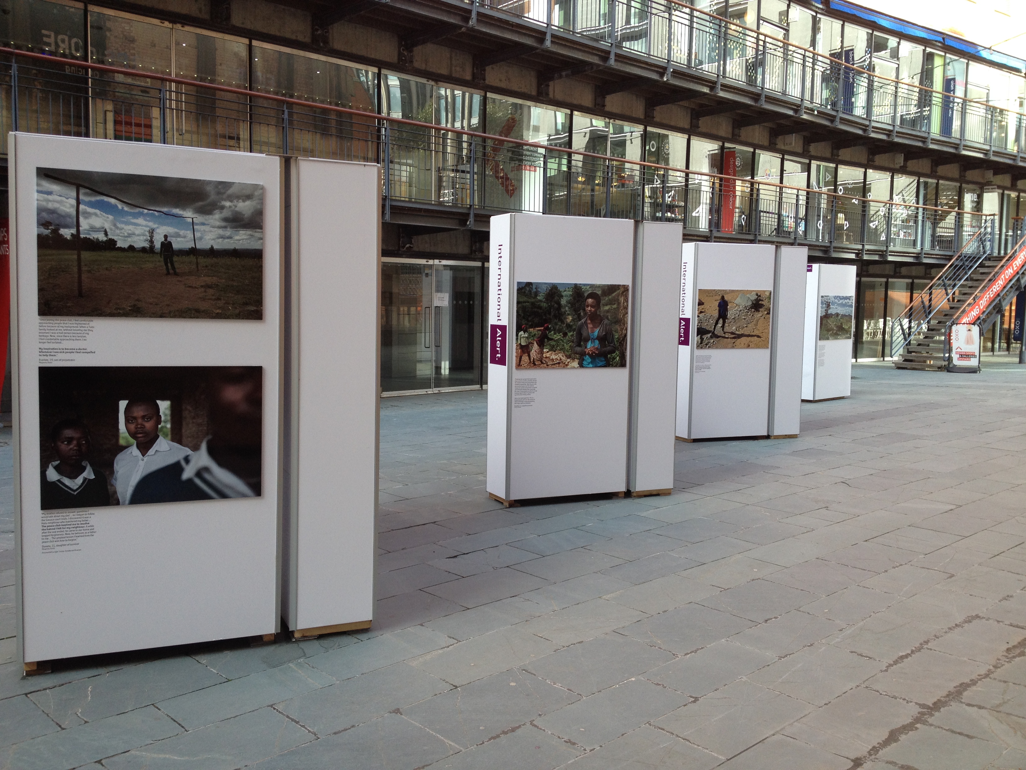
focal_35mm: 35
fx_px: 1037
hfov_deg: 52.6
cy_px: 385
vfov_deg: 40.7
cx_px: 513
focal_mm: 4.28
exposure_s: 1/120
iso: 50
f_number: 2.4
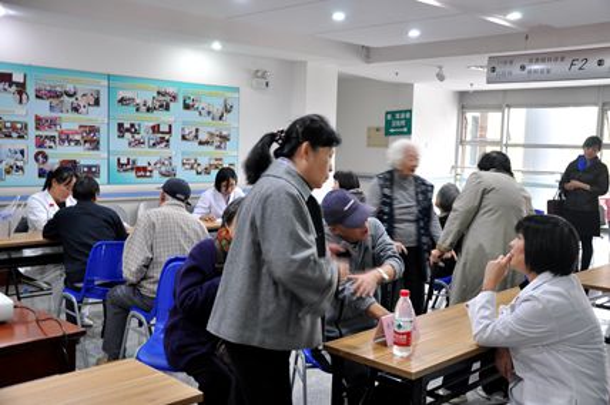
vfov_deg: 34.1
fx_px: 660
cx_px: 305
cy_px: 202
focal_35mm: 39
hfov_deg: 49.6
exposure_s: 1/8
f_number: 4
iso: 200
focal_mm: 26
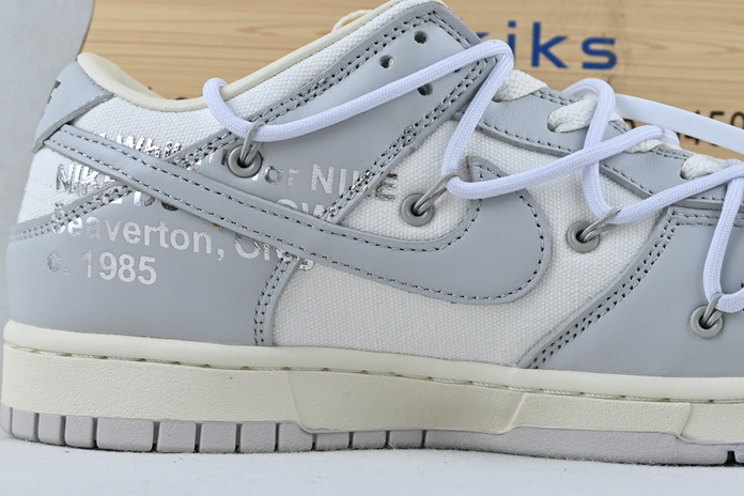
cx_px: 528
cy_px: 232
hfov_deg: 24.7
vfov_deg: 16.8
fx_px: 1683
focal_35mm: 81
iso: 100
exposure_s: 1/80
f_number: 5
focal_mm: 31.5
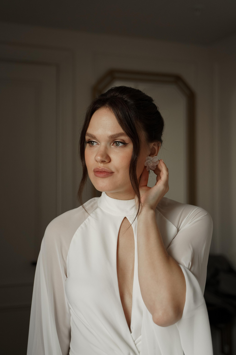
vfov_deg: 40.3
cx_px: 118
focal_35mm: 49
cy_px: 178
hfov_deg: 27.5
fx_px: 482
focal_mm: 49
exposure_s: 1/400
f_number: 2.8
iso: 1000
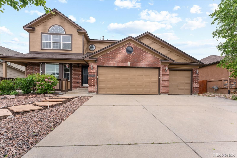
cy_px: 79
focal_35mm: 14
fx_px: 92
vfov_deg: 81.2
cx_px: 118
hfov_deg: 104.3
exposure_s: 1/200
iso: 100
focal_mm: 14
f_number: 9
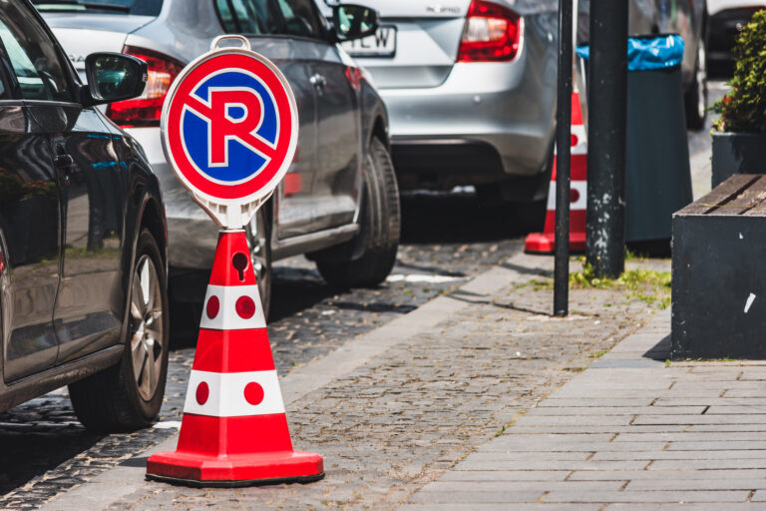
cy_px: 256
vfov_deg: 5.1
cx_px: 383
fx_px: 5745
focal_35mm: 270
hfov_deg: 7.6
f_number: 5
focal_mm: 180
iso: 100
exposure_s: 1/1000
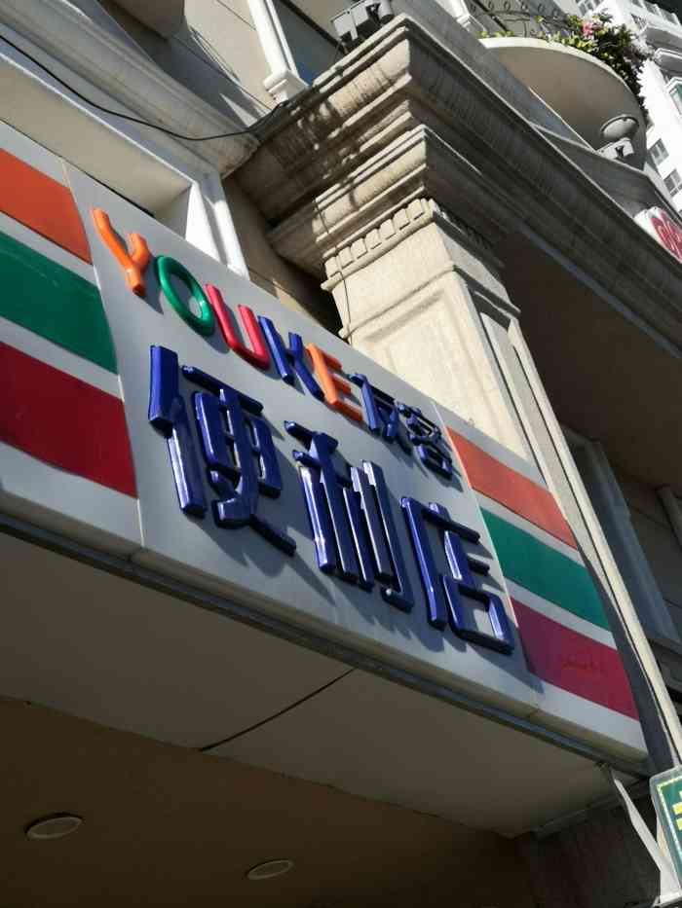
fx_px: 1655
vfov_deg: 30.7
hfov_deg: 23.3
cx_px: 341
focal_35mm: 63
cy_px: 454
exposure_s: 1/1667
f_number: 1.8
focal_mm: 4.75
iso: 50
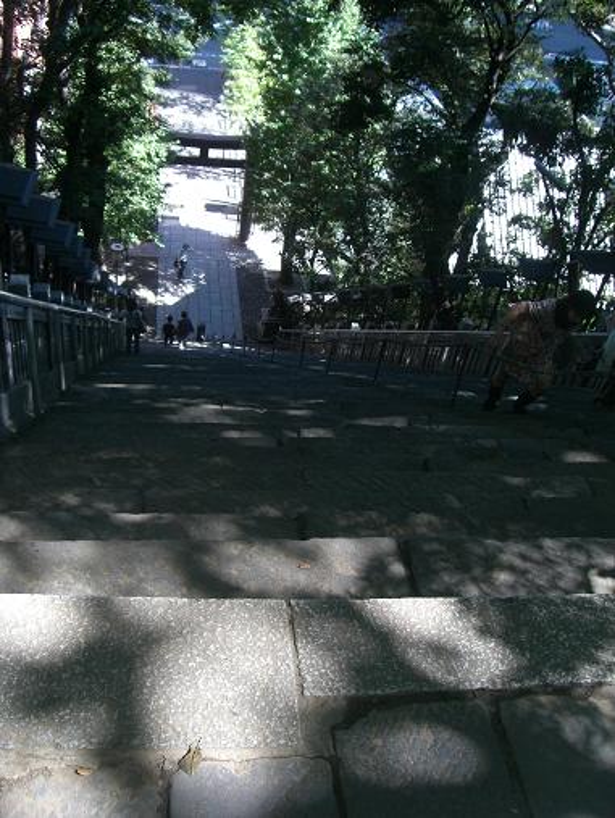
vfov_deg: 48.9
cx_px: 308
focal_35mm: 38
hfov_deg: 37.8
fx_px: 899
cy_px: 409
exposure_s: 1/160
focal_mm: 6.2
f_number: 2.7
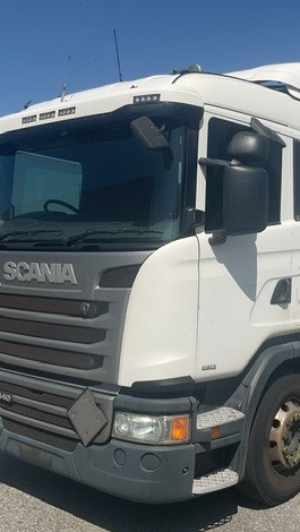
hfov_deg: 27.5
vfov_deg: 47.3
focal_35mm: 43
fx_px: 607
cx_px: 207
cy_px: 271
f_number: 1.8
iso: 16
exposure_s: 1/3534
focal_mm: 3
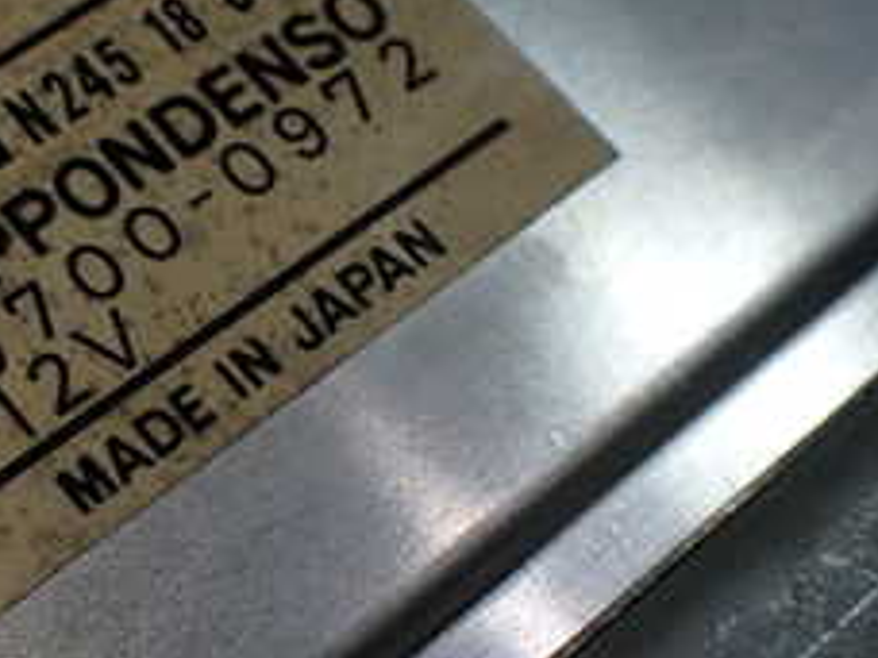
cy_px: 389
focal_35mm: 79
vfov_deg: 18.6
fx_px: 2004
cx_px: 135
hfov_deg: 24.2
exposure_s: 1/200
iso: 100
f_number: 3.2
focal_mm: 5.4
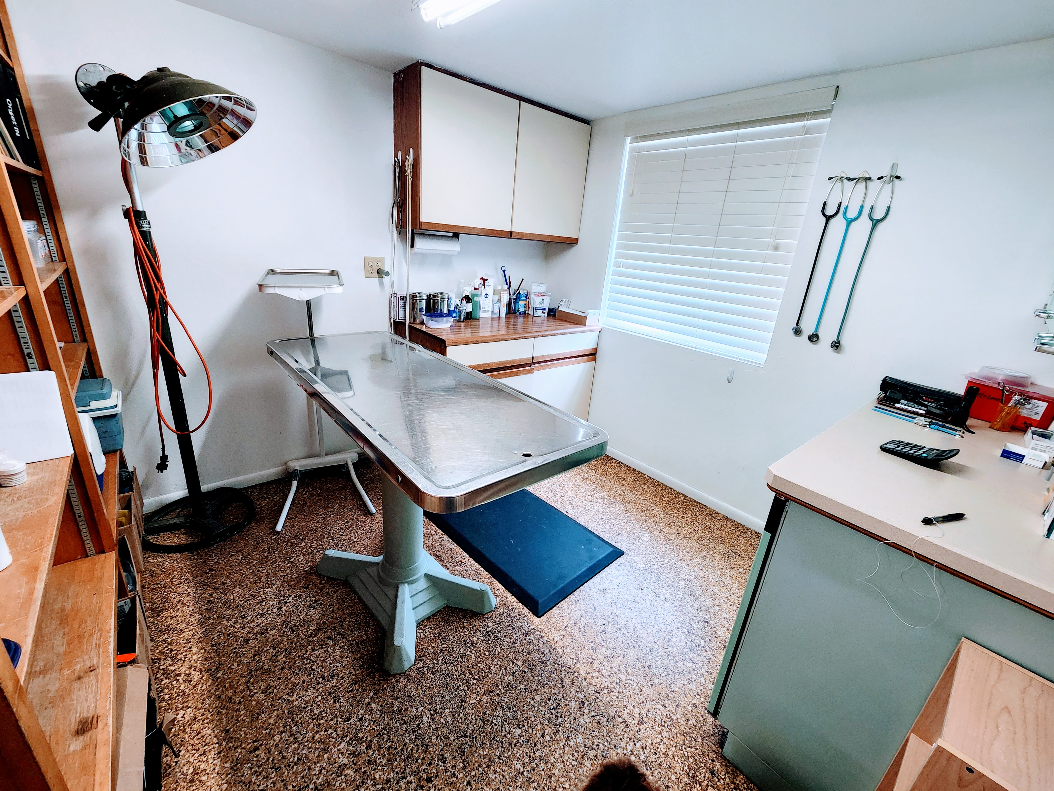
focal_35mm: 13
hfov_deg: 106.2
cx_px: 527
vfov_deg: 89.9
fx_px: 396
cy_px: 396
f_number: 2.2
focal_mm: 2.2
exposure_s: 1/60
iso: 200
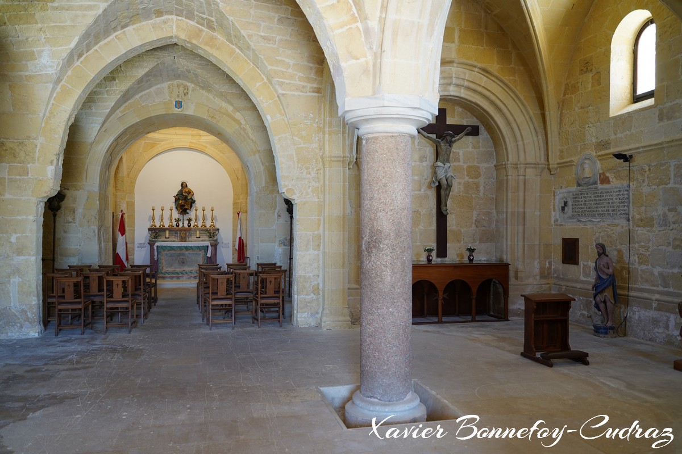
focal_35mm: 28
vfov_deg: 46.4
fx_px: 530
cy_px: 227
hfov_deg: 65.5
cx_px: 341
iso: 100
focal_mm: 28
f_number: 2.8
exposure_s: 1/20
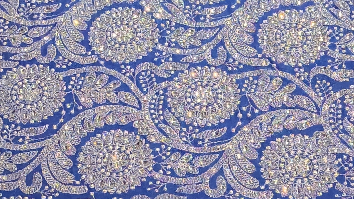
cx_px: 180
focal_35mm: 99
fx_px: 929
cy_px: 139
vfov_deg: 12.2
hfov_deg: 21.6
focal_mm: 6.57
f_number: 1.6
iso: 5000
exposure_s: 1/6400
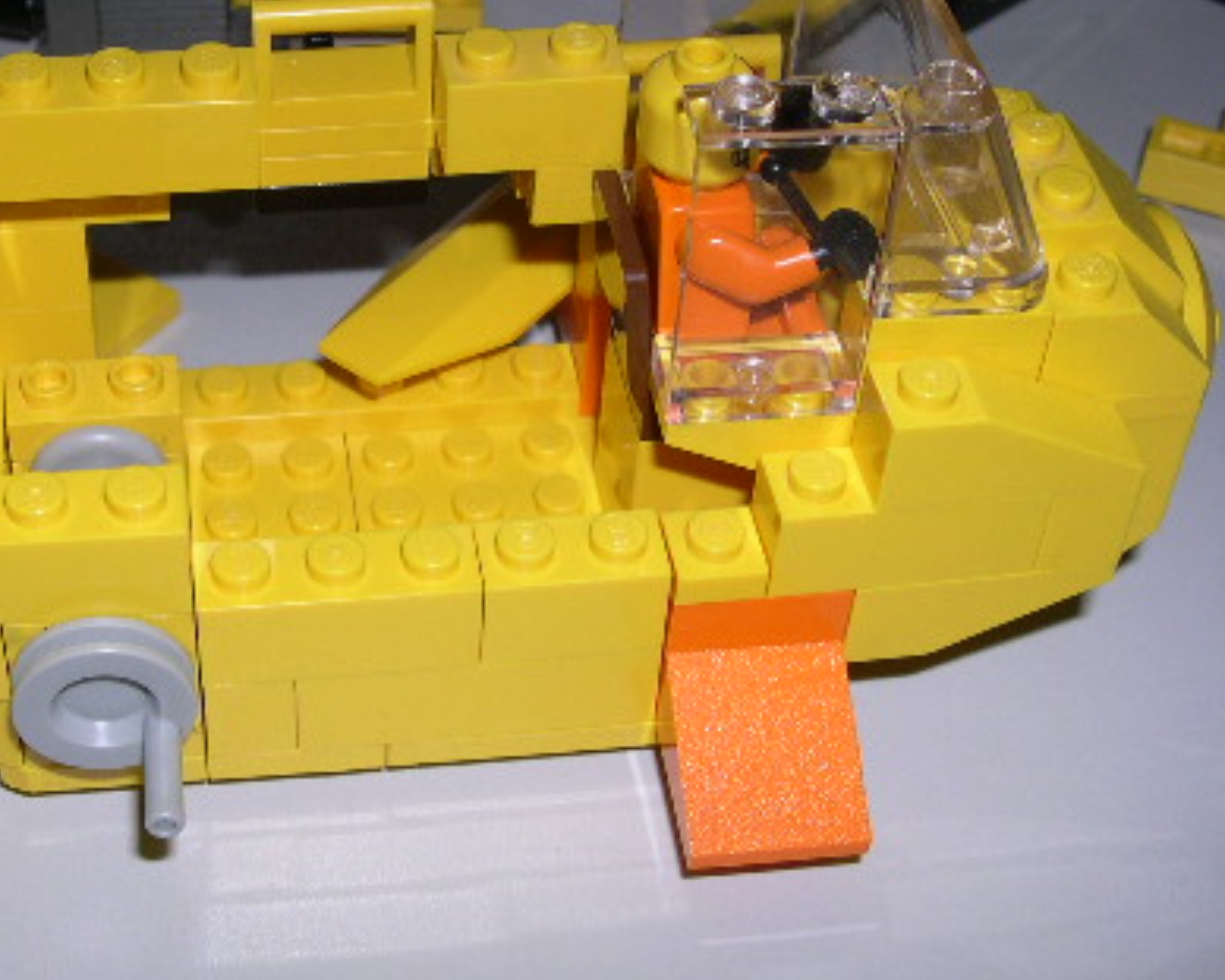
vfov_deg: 24.9
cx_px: 346
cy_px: 353
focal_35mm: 61
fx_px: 2211
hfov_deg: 30.6
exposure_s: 1/60
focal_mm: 8
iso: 100
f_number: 7.6
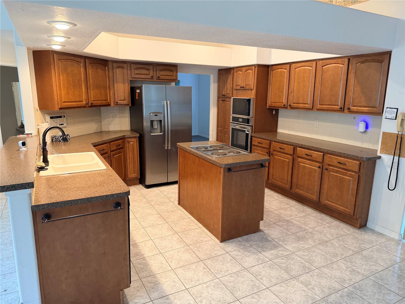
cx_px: 202
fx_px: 281
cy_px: 152
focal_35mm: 24
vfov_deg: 56.8
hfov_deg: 71.6
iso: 200
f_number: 1.78
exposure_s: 1/60
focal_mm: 6.76
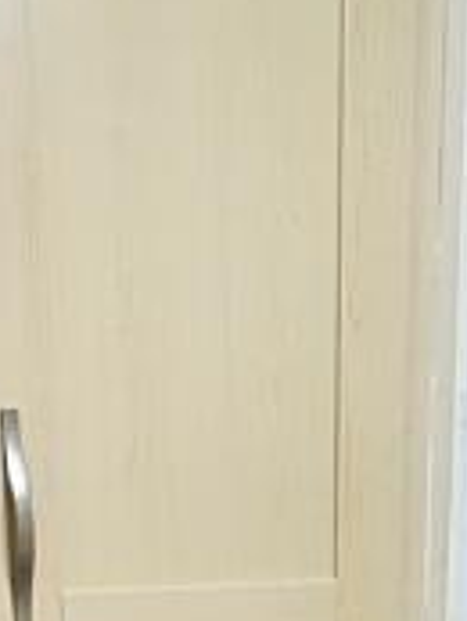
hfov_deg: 19.1
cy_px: 1181
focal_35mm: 77
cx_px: 190
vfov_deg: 18.5
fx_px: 1383
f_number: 2.2
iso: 125
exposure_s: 1/50.3
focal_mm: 2.2
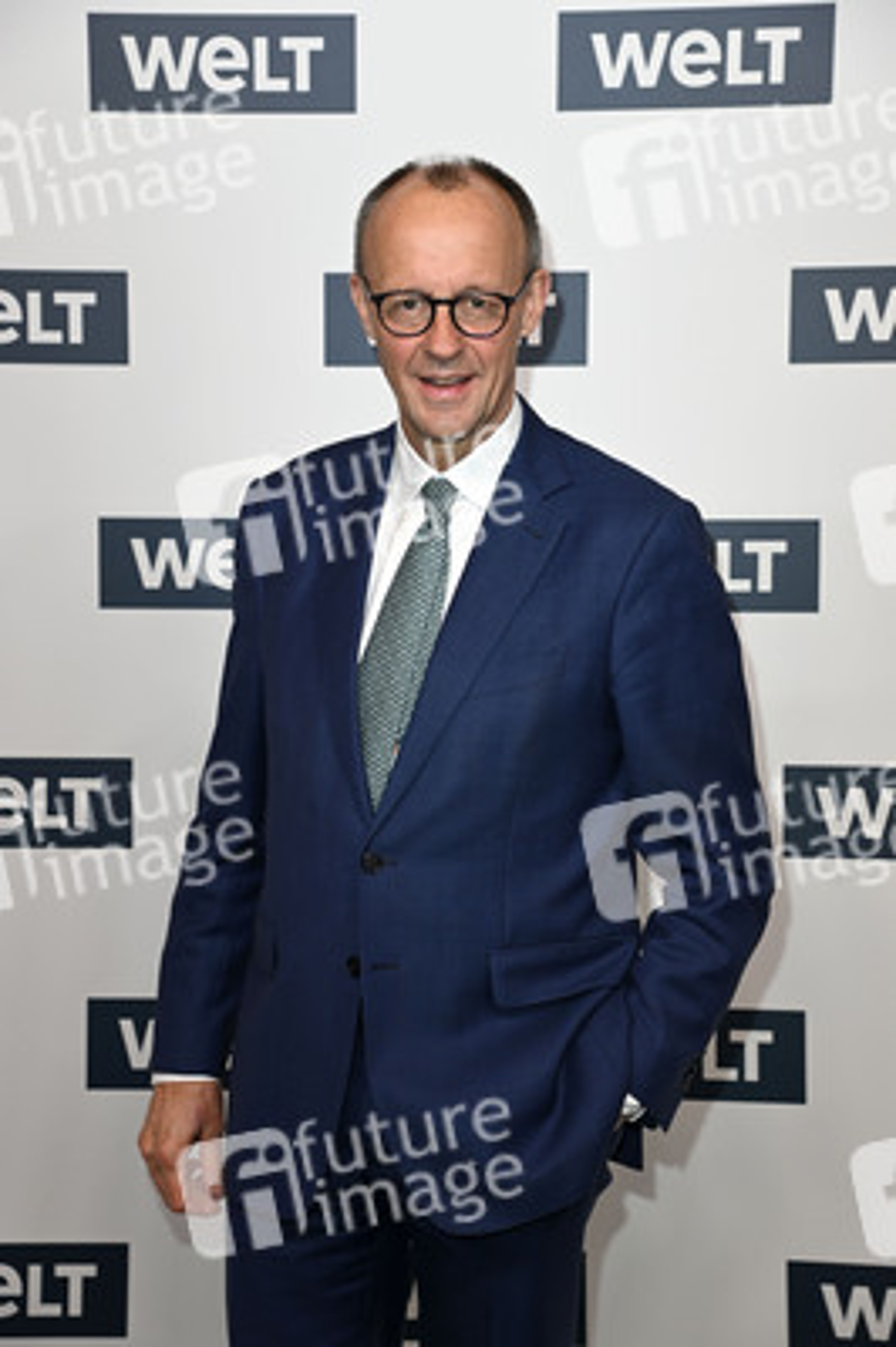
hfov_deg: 18.2
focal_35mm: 75
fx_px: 2805
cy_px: 674
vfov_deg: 27.0
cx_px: 448
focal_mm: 75
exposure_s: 1/250
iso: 1250
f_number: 5.6
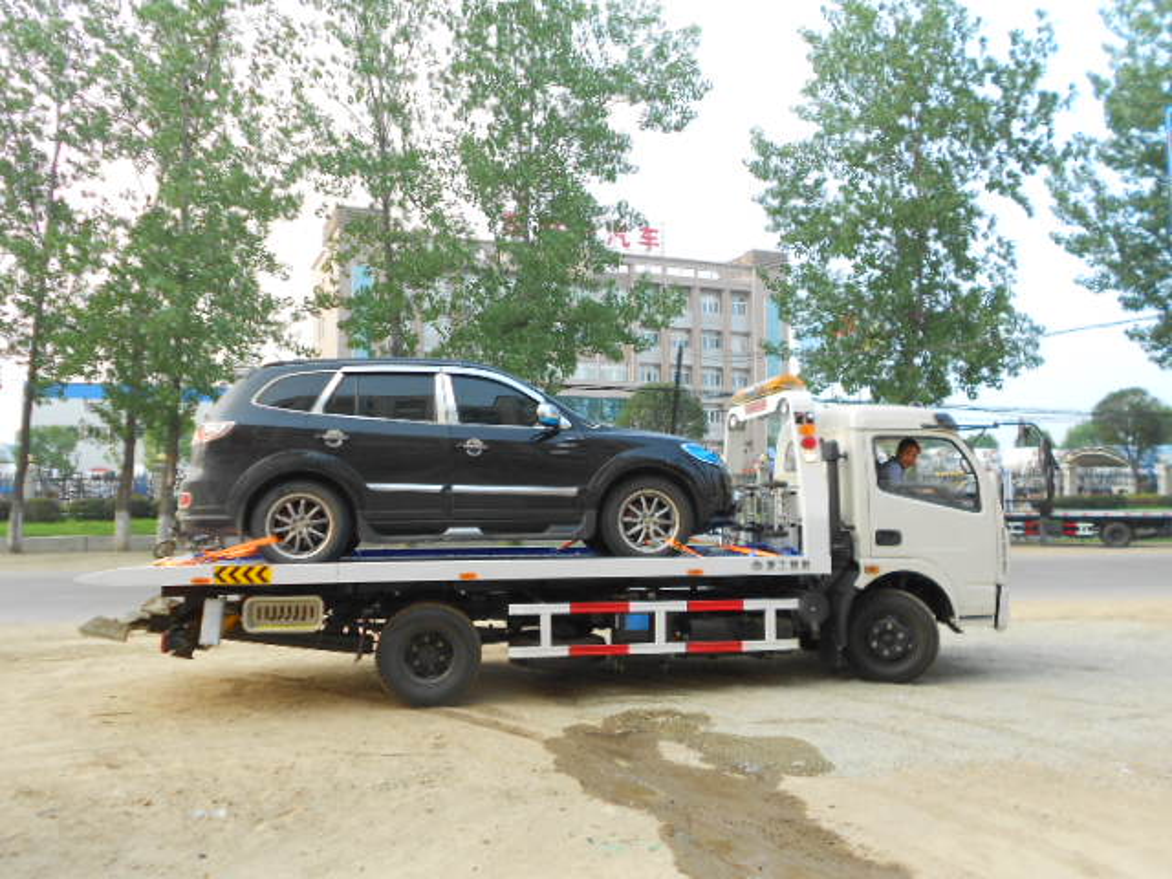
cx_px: 586
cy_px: 440
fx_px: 982
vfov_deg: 48.2
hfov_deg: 61.7
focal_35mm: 29
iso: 80
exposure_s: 1/100
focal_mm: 5.1
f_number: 3.4
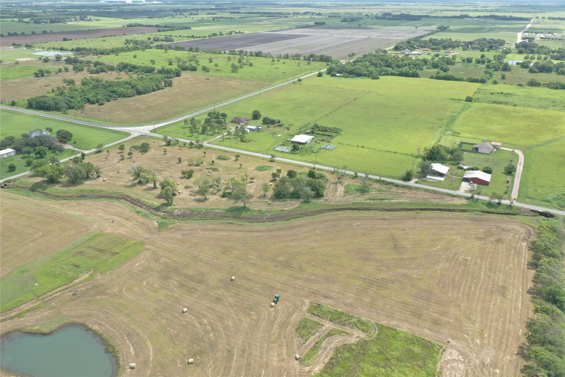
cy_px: 188
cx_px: 282
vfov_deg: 46.4
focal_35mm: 28
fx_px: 439
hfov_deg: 65.5
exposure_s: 1/240
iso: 100
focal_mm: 10.26
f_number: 5
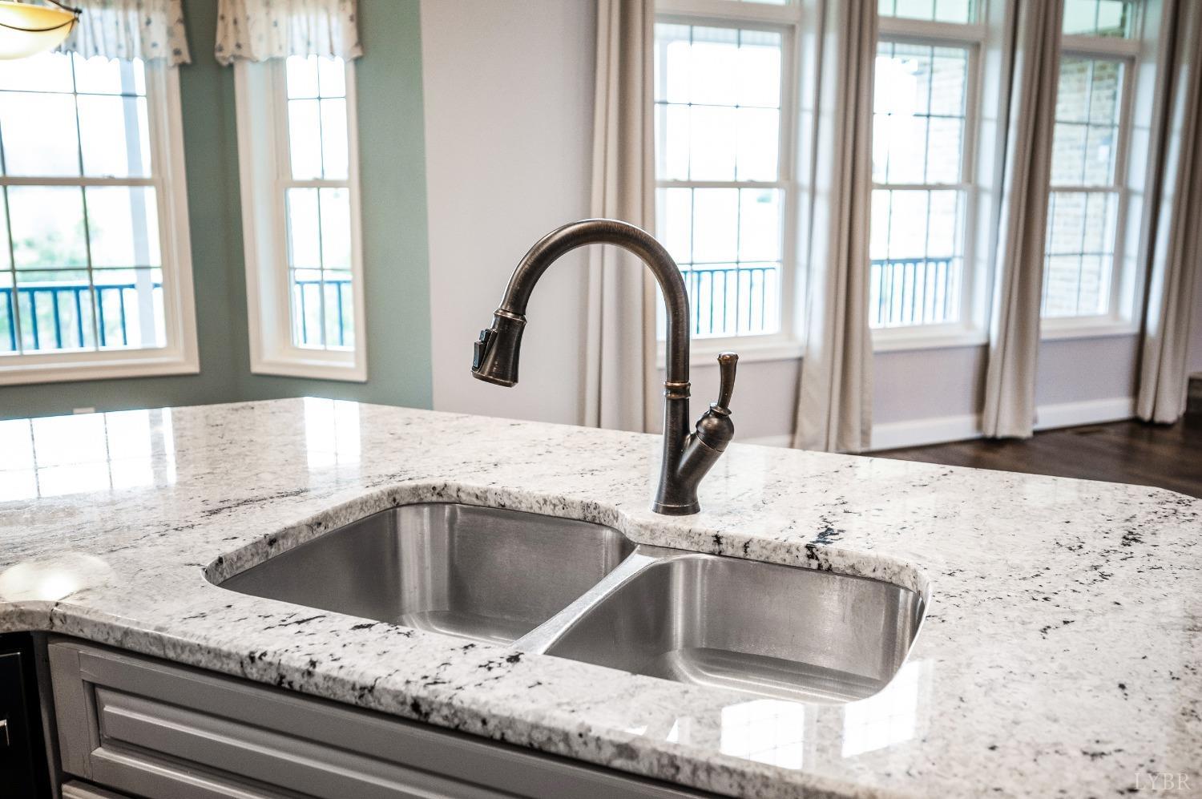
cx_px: 601
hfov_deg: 62.0
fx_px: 1001
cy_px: 400
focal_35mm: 30
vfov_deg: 43.5
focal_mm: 30
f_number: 4
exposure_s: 1/80
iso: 800
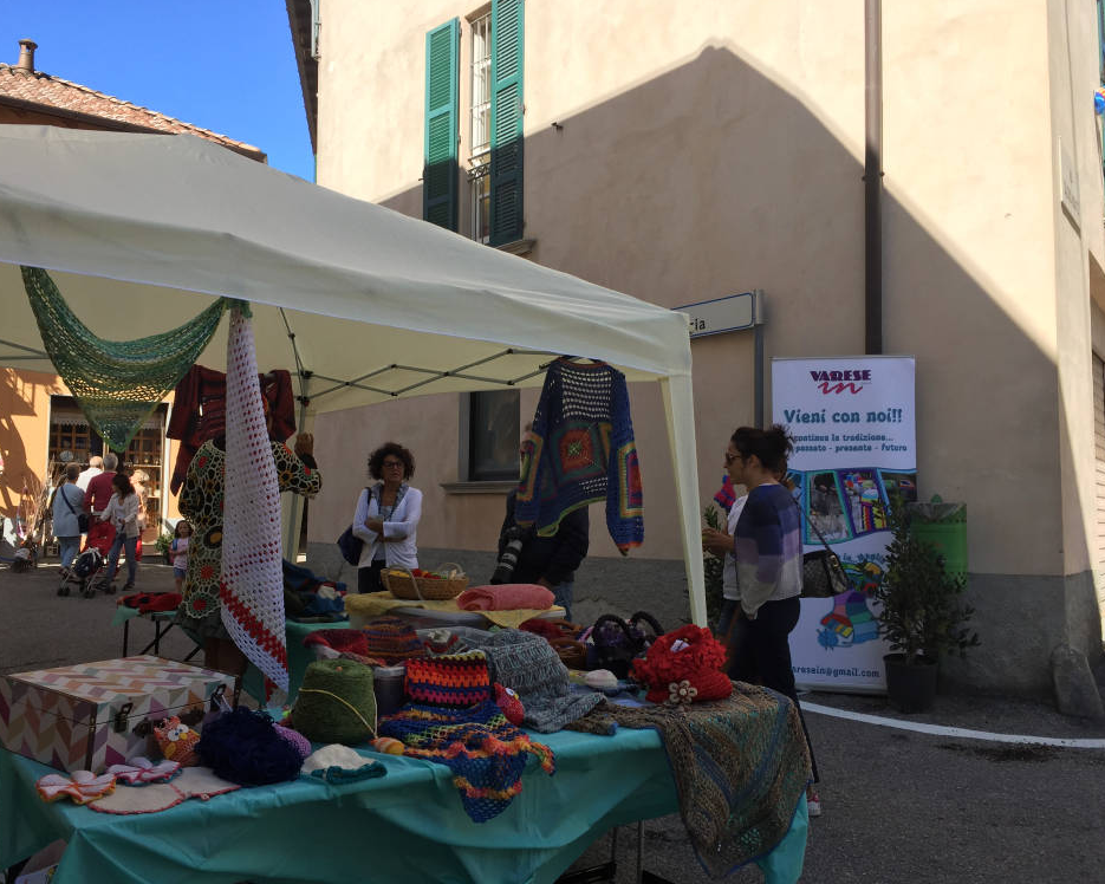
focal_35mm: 31
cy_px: 440
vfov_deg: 47.1
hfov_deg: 57.1
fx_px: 1014
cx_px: 503
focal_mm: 4.15
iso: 32
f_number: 2.2
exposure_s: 1/942
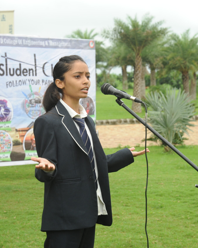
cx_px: 89
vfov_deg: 17.3
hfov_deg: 13.9
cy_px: 123
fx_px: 813
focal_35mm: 111
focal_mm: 78
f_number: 8
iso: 500
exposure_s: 1/125
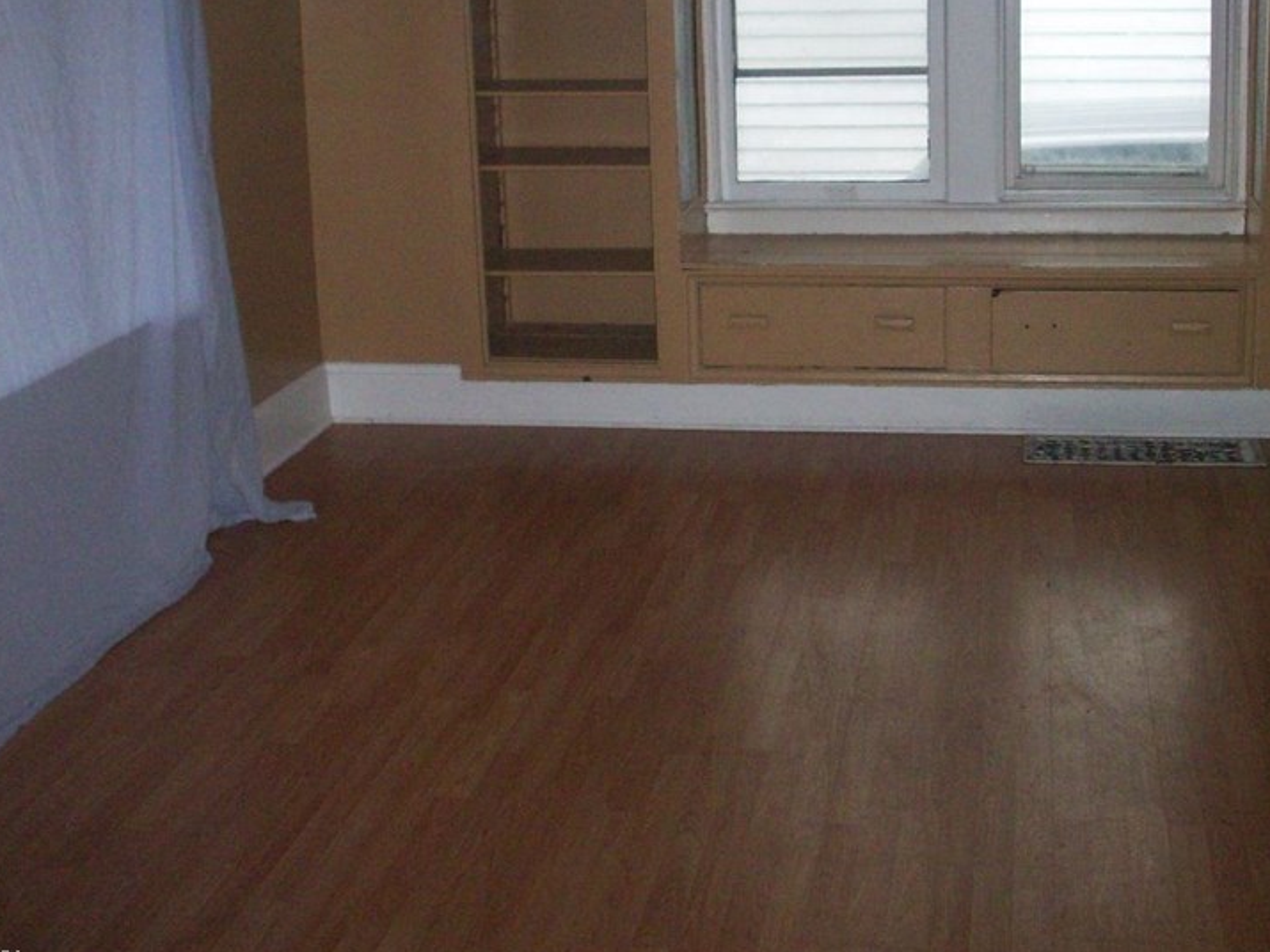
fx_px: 1944
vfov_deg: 27.3
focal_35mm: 53
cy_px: 305
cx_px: 746
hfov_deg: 36.1
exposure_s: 1/64
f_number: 2.8
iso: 200
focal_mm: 6.2
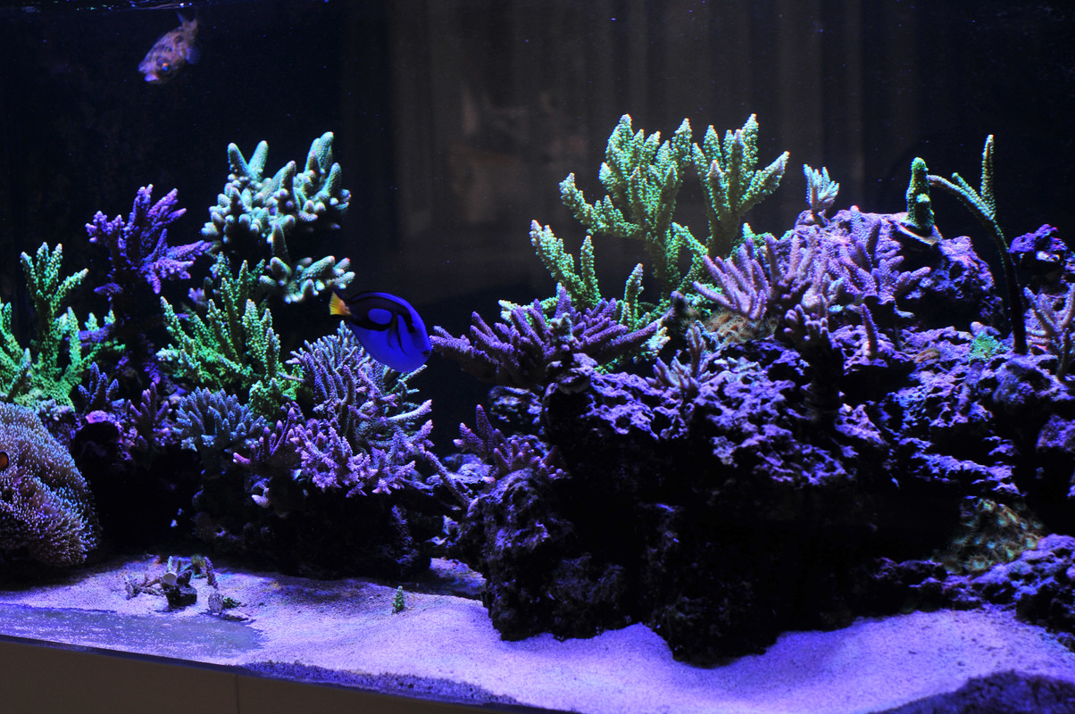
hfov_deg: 27.0
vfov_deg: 18.1
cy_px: 357
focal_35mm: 75
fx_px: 2237
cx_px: 538
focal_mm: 50
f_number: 4.5
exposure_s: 1/160
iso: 200
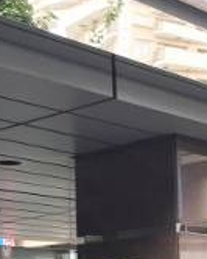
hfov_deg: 14.0
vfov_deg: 17.1
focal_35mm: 109
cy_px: 279
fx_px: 834
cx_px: 202
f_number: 2.2
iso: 40
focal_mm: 4.15
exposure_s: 1/60
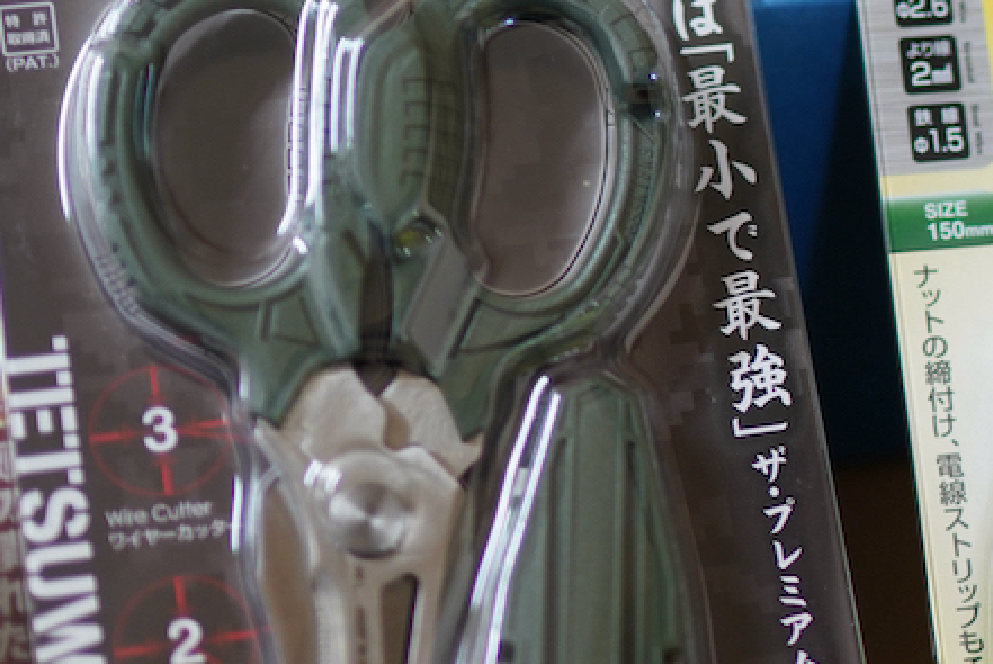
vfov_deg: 12.4
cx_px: 1225
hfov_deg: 17.5
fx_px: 3065
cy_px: 356
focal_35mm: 111
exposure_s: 1/40
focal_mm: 35
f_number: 1.6
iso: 320
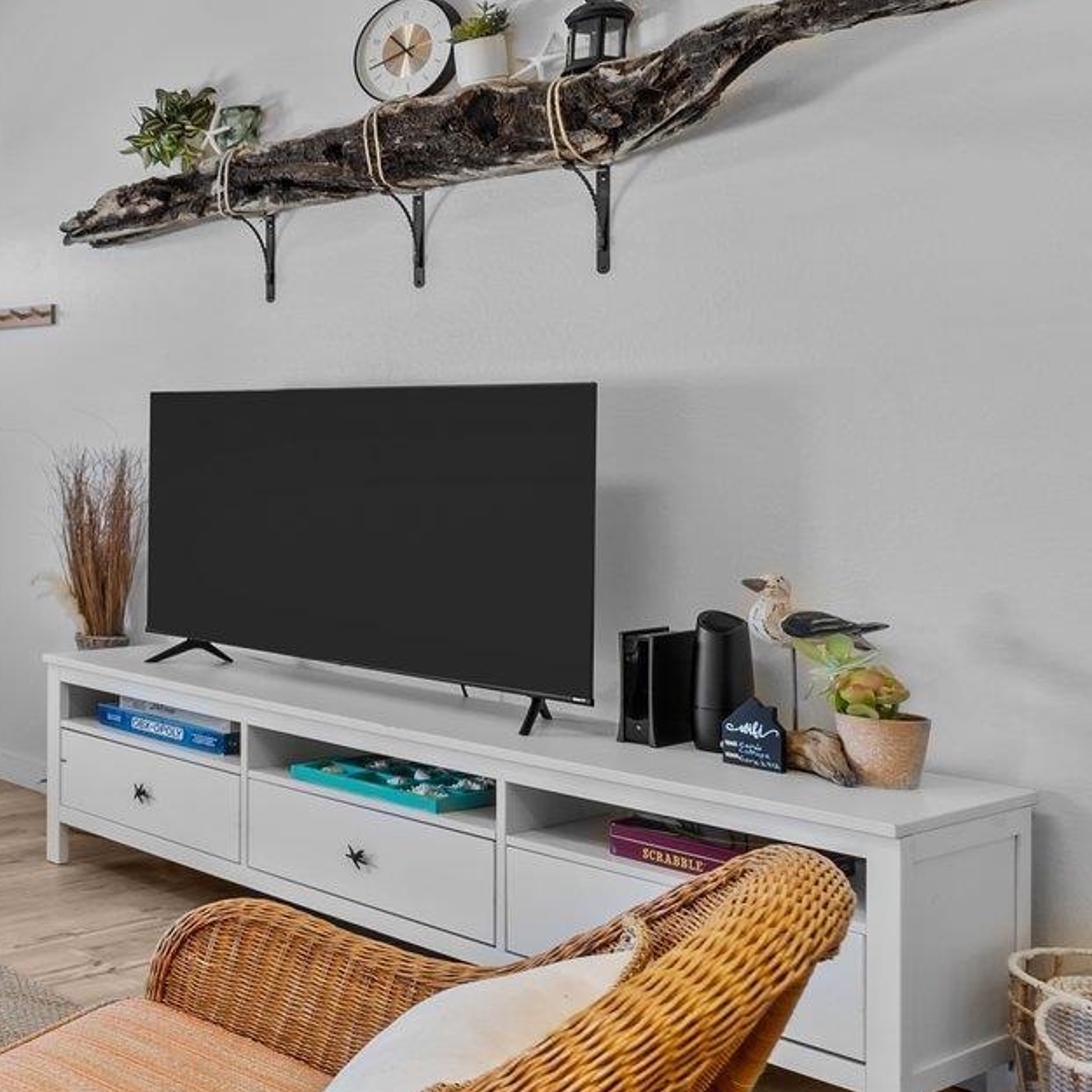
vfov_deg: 42.7
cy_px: 452
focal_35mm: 39
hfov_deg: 30.6
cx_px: -418
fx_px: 1392
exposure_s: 1/2.5
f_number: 8
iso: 100
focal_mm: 14
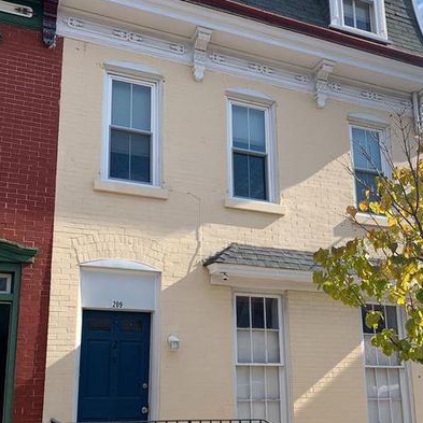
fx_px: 539
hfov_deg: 42.8
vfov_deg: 42.2
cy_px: 288
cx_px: 214
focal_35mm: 39
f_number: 1.8
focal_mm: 4.25
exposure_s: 1/1368
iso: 25
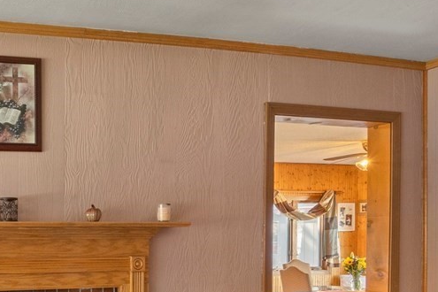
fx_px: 377
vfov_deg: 39.4
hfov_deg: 50.2
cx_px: 11
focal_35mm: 31
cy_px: 260
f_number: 9
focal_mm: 10
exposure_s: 1
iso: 400
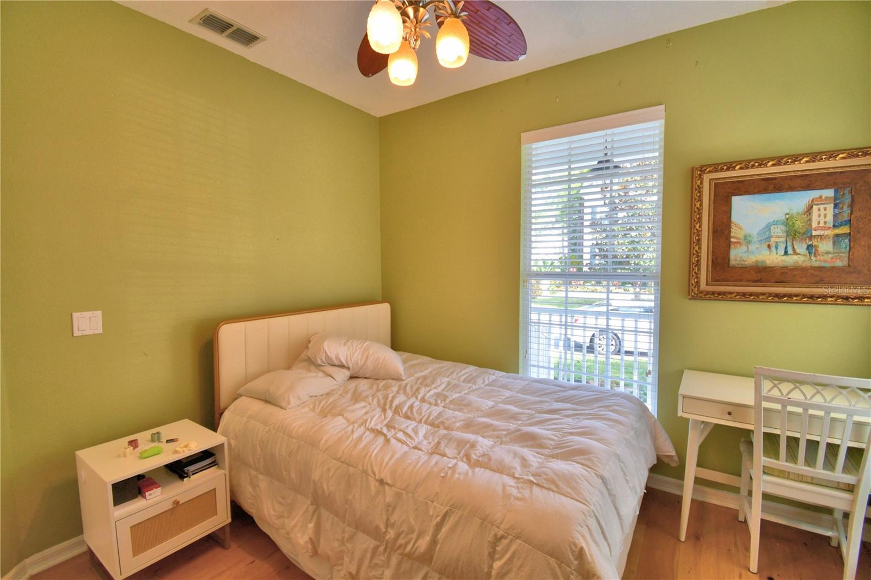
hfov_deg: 100.4
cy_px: 290
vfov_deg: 77.3
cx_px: 436
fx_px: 363
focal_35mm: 15
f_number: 4.5
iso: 280
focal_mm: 10
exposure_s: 1/125
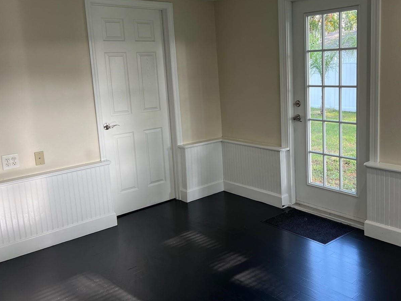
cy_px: 131
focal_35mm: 35
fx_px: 405
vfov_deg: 40.6
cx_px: 261
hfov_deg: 51.8
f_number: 1.5
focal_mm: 5.7
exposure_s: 1/120
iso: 64
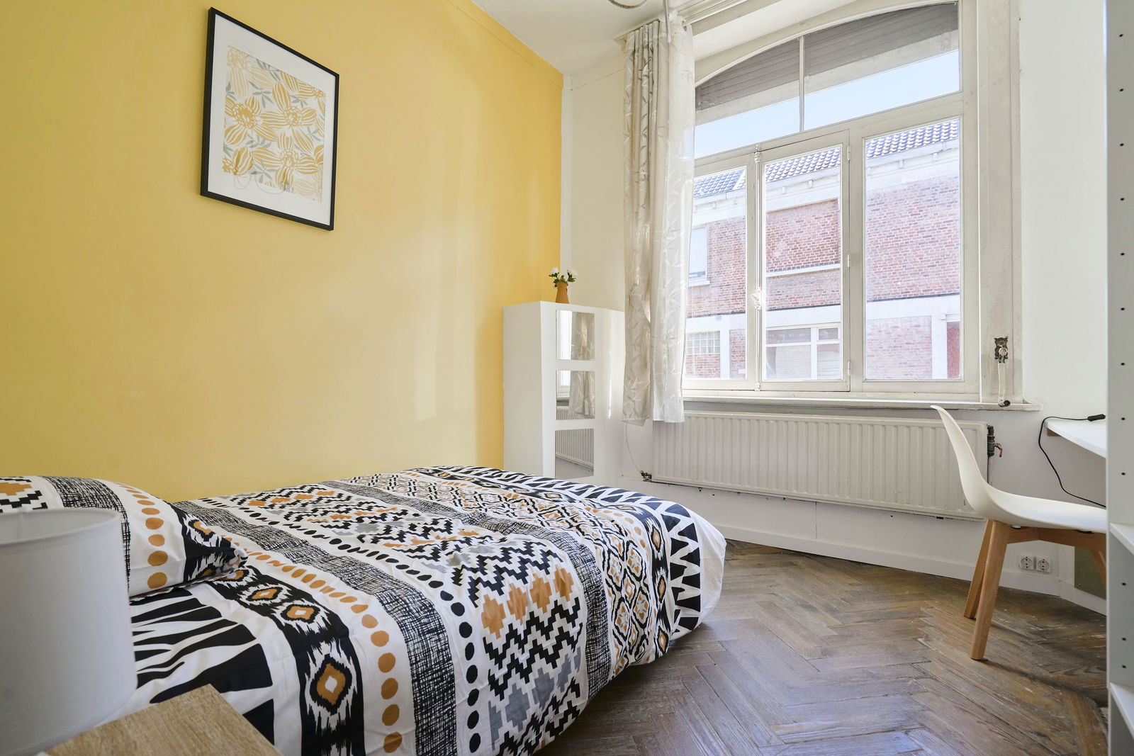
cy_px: 378
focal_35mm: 16
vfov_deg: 73.8
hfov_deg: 96.7
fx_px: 504
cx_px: 567
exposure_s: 1/80
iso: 400
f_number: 7.1
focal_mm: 16
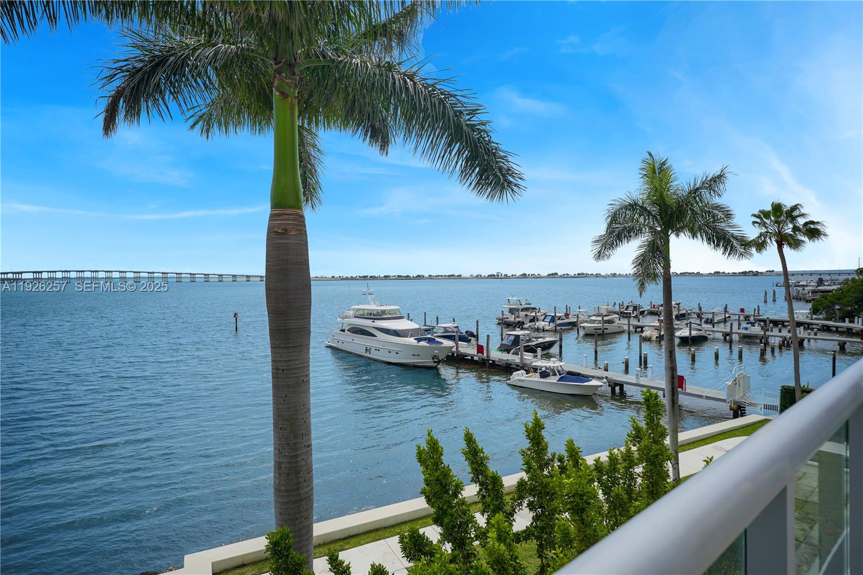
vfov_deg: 61.9
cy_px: 288
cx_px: 432
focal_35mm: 20
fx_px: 479
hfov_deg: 84.0
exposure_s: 1/1600
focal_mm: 20
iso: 125
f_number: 5.6
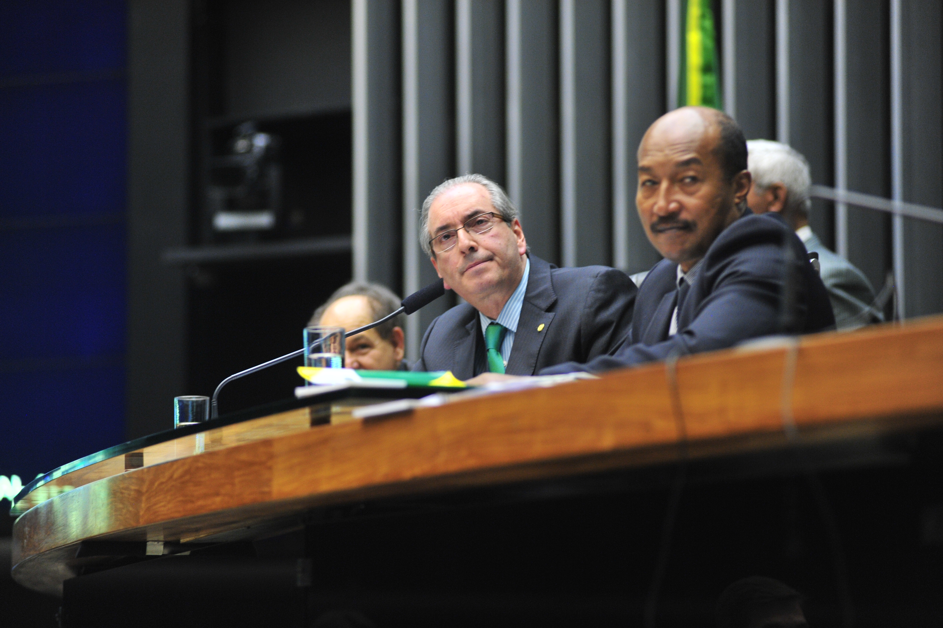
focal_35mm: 135
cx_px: 472
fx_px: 3534
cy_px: 314
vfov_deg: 10.1
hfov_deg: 15.2
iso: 1600
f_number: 2.8
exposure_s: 1/60
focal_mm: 135
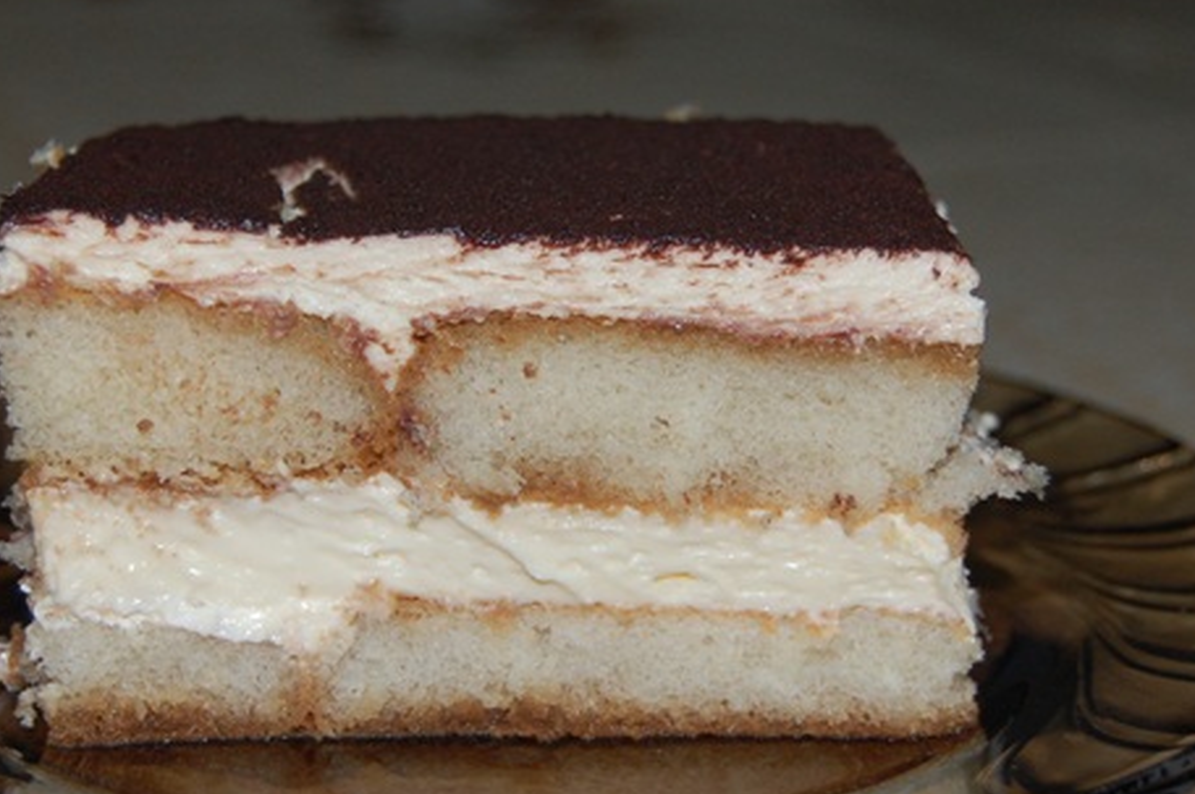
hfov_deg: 20.4
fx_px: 3316
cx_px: 532
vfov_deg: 13.7
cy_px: 333
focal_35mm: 100
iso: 400
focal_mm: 38
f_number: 5
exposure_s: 1/60
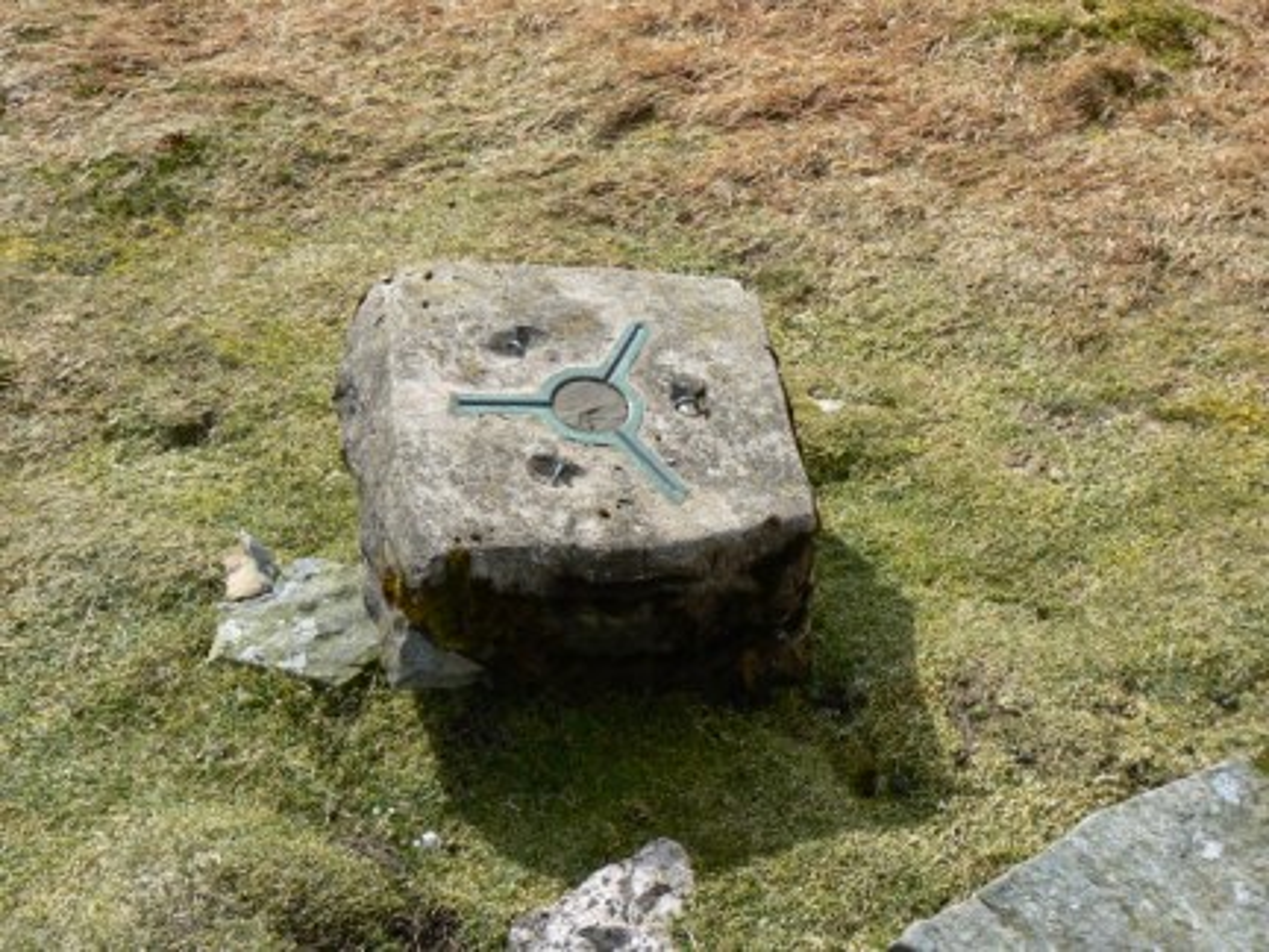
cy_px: 476
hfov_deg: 40.4
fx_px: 1723
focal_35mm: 47
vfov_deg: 30.9
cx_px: 634
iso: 80
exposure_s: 1/320
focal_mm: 7.9
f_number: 5.6
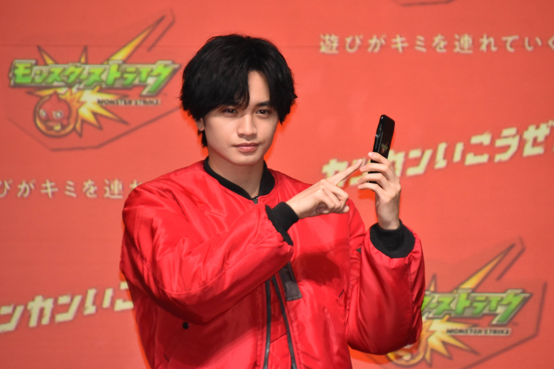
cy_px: 184
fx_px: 6924
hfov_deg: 4.6
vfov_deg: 3.1
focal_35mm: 450
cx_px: 277
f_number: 5.6
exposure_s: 1/200
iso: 2200
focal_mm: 300
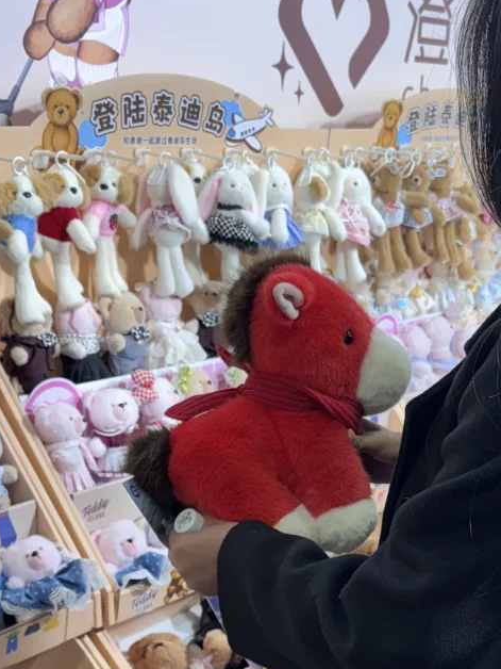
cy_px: 541
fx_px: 1061
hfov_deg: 26.4
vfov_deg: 33.8
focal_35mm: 55
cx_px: 327
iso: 125
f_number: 1.78
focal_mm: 6.76
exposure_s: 1/100
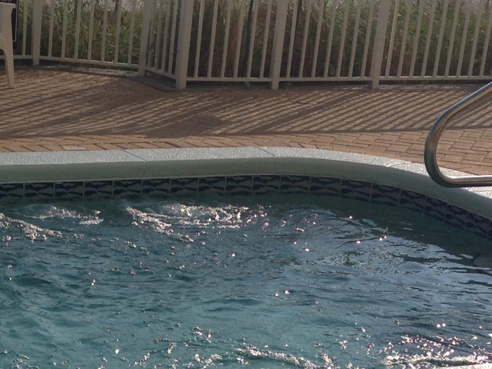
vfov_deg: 15.3
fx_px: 1364
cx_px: 30
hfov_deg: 20.0
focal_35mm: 96
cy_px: 316
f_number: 2.4
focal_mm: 4.12
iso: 50
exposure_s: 1/3876
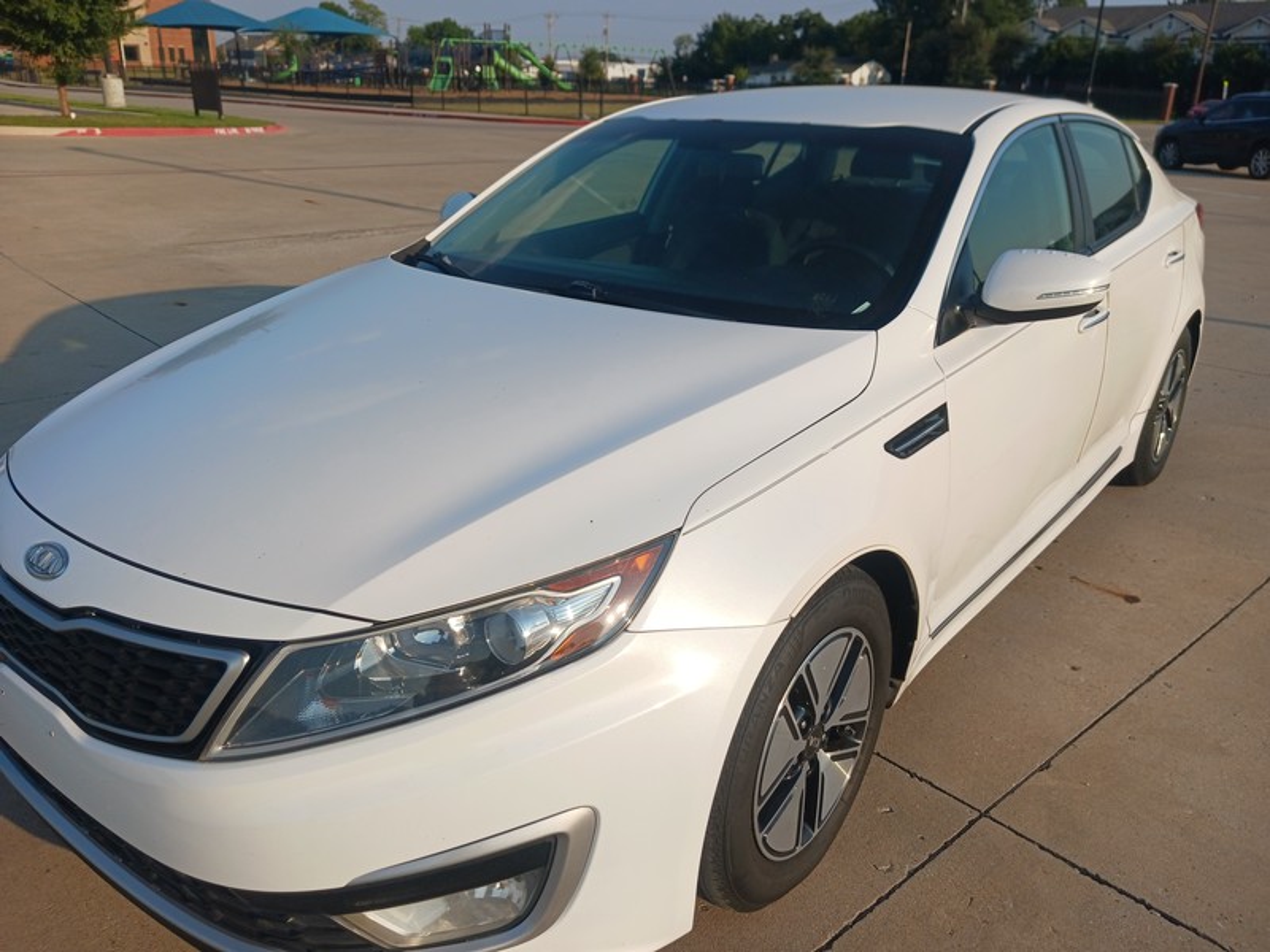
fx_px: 991
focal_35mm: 27
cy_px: 476
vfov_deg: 51.4
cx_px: 635
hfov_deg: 65.3
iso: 20
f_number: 1.8
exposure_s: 1/394
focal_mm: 4
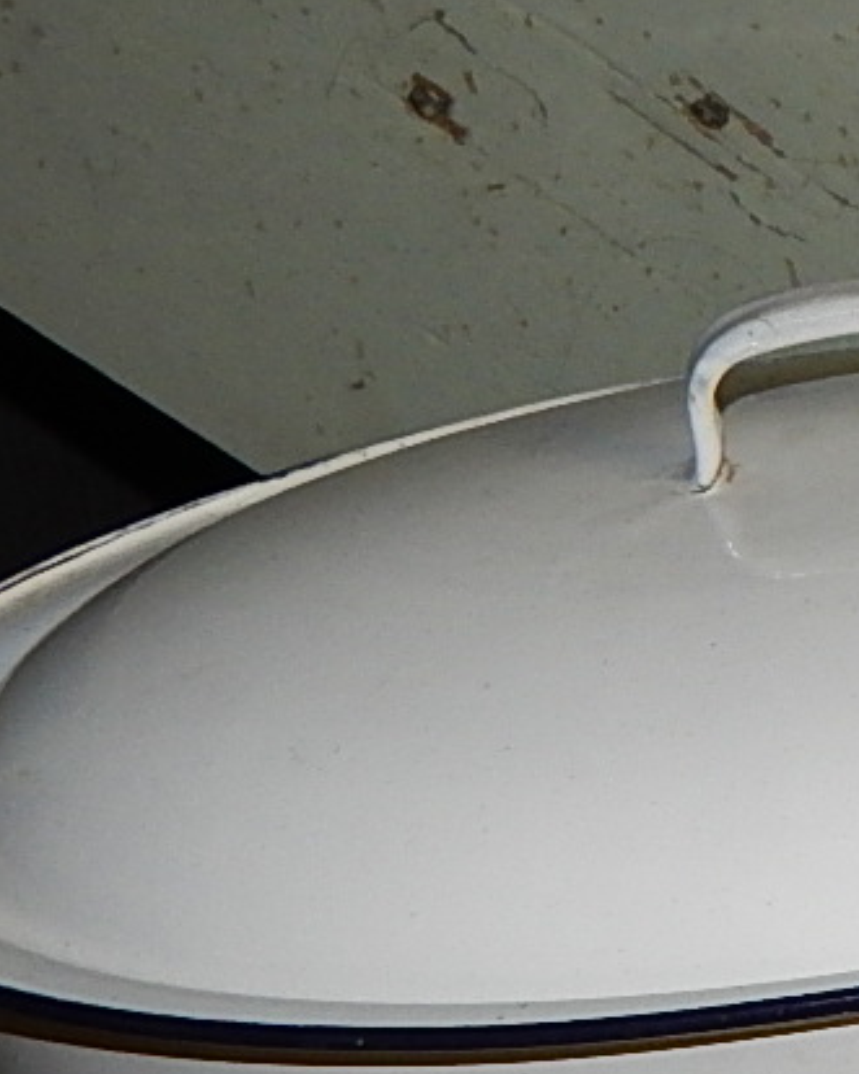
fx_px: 2639
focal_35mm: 83
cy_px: 843
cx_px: 1760
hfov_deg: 14.9
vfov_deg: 22.7
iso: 200
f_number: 3
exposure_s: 1/30
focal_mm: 4
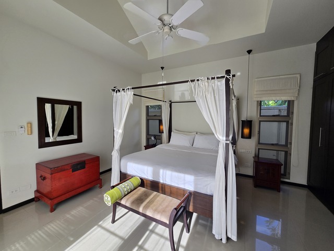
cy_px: 126
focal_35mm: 13
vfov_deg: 89.9
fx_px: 125
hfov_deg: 106.2
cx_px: 167
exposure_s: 1/161
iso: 50
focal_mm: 2.2
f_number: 2.2
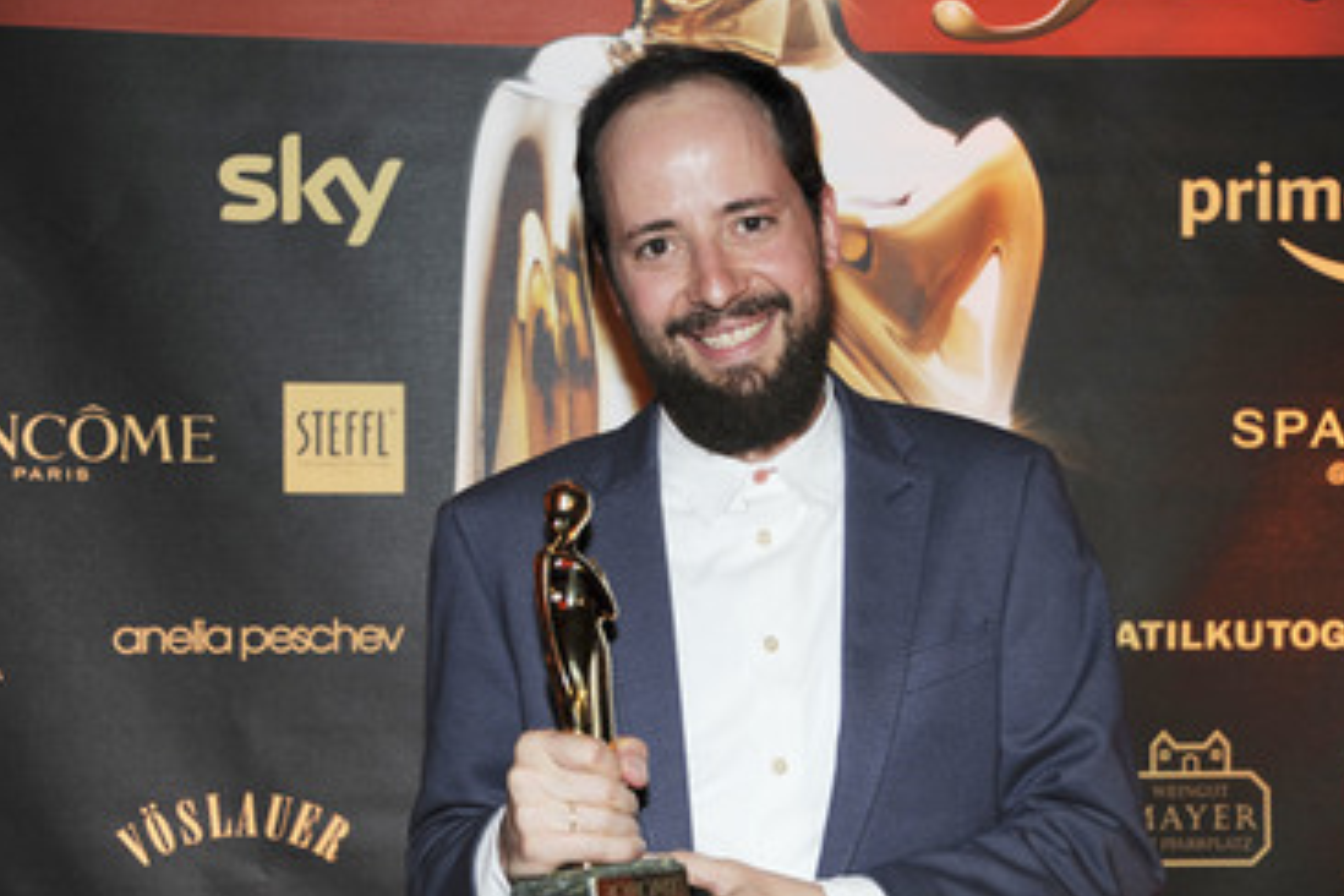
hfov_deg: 33.9
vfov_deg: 23.0
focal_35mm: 59
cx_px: 782
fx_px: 2202
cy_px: 536
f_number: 4.2
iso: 800
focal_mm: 48
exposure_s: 1/250
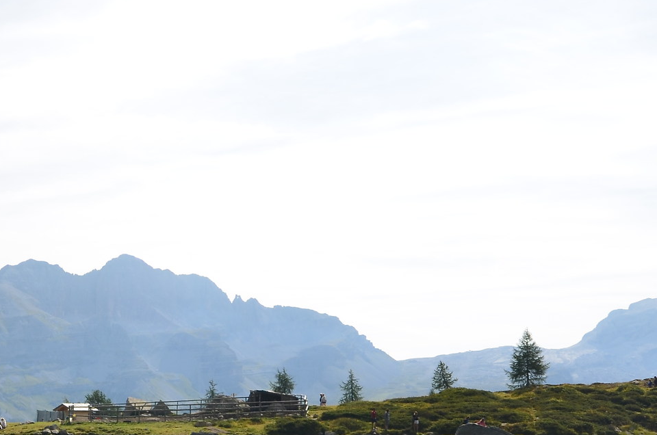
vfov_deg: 17.9
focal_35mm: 75
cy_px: 383
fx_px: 1366
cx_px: 99
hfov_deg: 26.4
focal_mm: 20
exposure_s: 1/60
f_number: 10
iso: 100
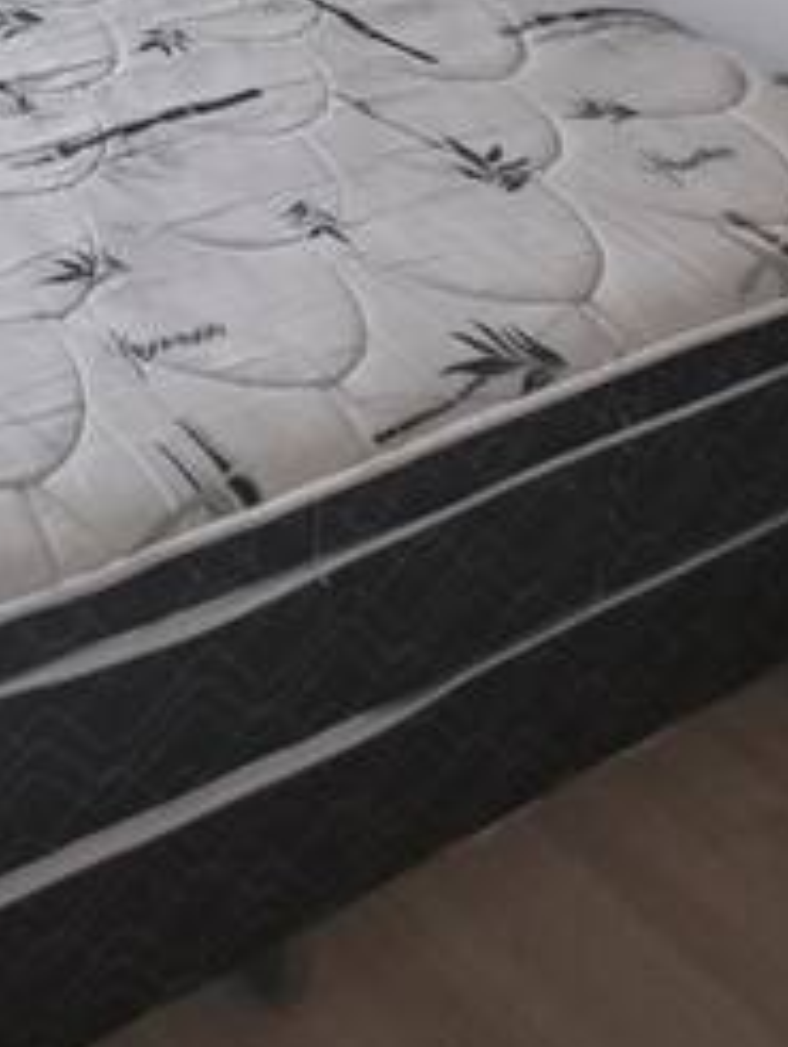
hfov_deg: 20.3
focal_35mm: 57
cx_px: -528
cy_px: -579
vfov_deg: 24.8
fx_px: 1727
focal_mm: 1.74
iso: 125
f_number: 2.2
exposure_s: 1/40
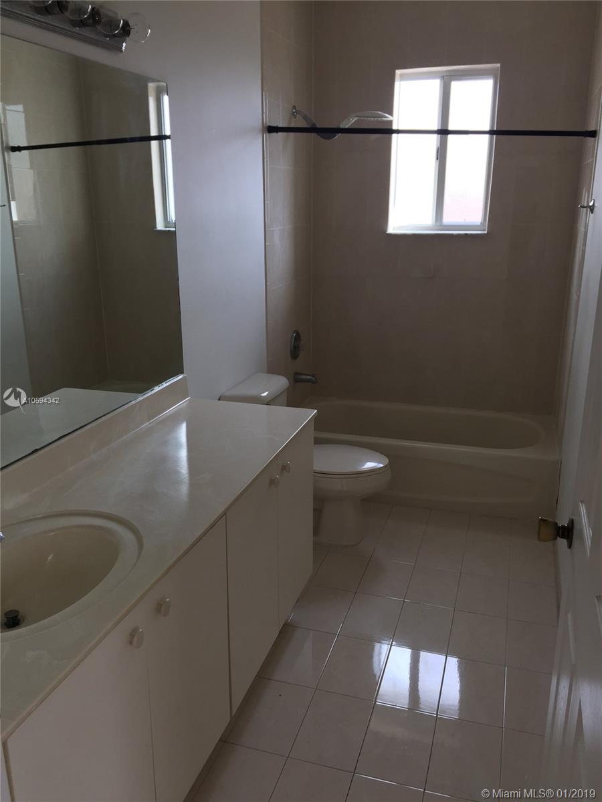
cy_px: 401
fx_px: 672
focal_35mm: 29
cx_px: 301
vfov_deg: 61.7
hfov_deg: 48.2
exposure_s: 1/60
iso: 32
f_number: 2.2
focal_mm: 4.15
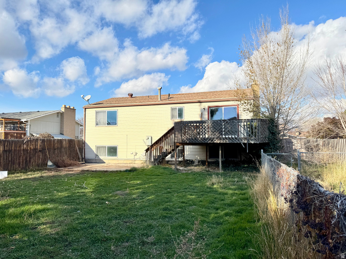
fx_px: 240
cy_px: 130
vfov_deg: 56.8
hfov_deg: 71.6
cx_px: 173
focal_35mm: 24
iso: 80
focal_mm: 6.76
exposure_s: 1/3597
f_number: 1.78
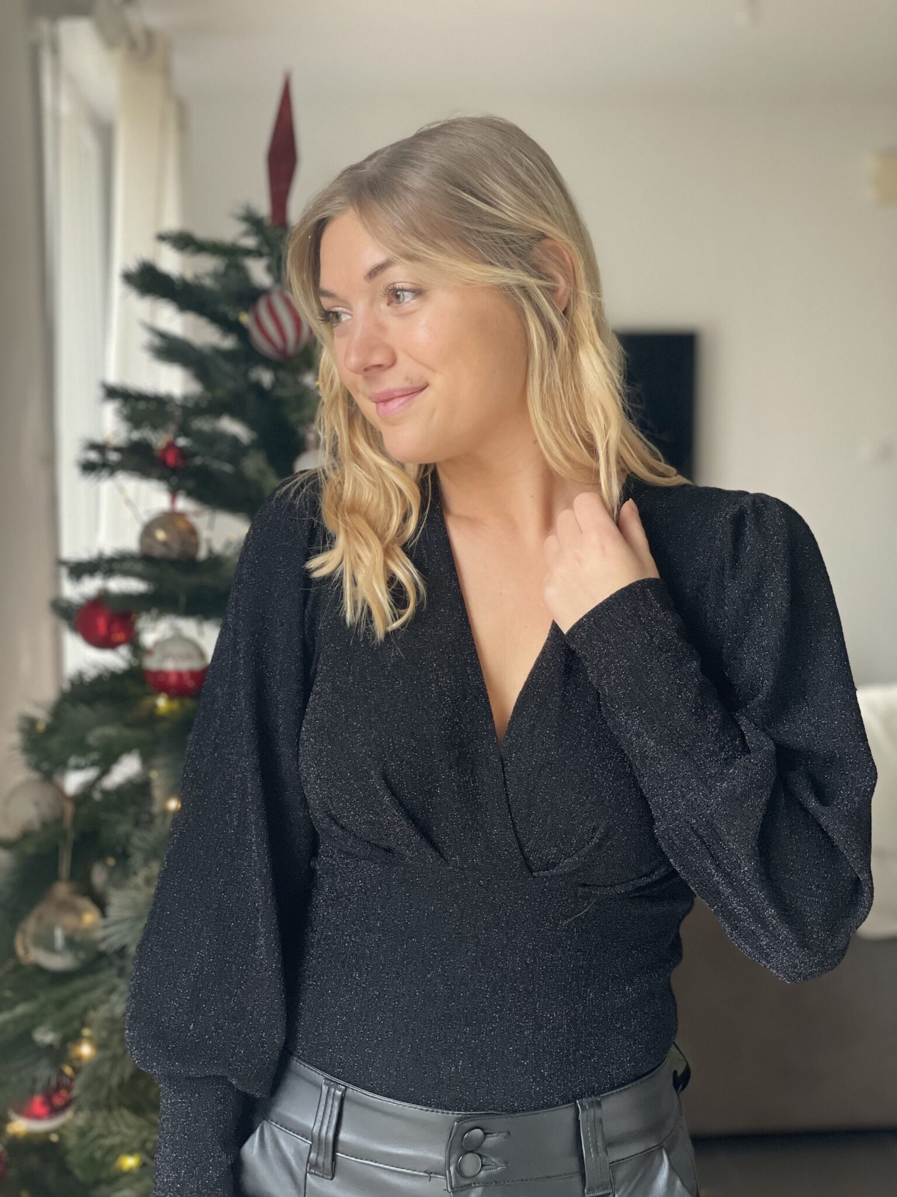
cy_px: 598
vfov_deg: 36.8
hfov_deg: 28.0
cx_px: 448
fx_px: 1797
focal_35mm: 52
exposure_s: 1/117
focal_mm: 6
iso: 250
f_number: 2
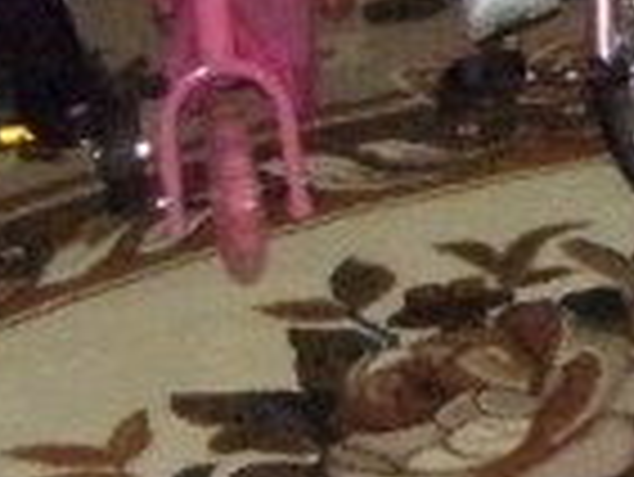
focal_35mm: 189
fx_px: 3465
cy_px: -702
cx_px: 1079
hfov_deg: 10.0
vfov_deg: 7.3
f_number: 5.6
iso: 800
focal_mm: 4.6
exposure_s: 1/500
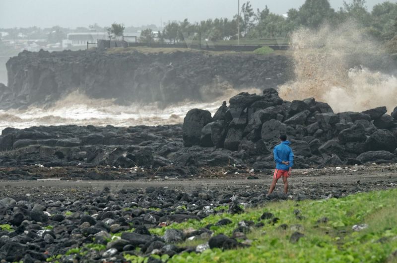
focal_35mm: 300
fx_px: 3302
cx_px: 198
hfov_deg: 6.9
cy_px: 132
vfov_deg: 4.6
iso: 400
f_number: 5.6
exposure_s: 1/1000
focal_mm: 200
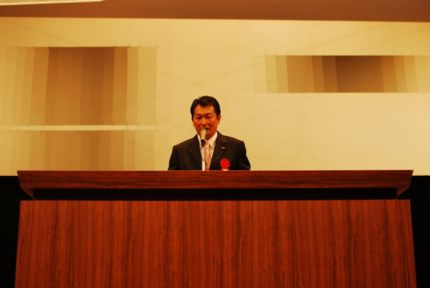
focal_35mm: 52
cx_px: 215
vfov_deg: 25.8
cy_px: 144
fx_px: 628
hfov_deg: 37.8
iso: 100
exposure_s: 1/125
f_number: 2.2
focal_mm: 35
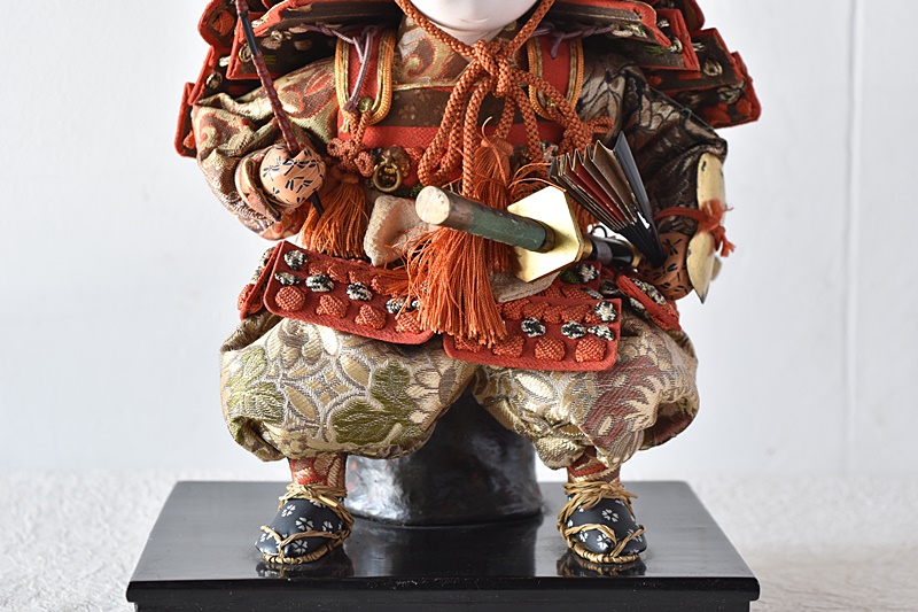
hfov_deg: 24.6
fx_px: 2103
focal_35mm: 82
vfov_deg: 16.5
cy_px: 306
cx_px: 459
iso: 400
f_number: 5.6
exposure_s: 1/5
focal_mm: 55
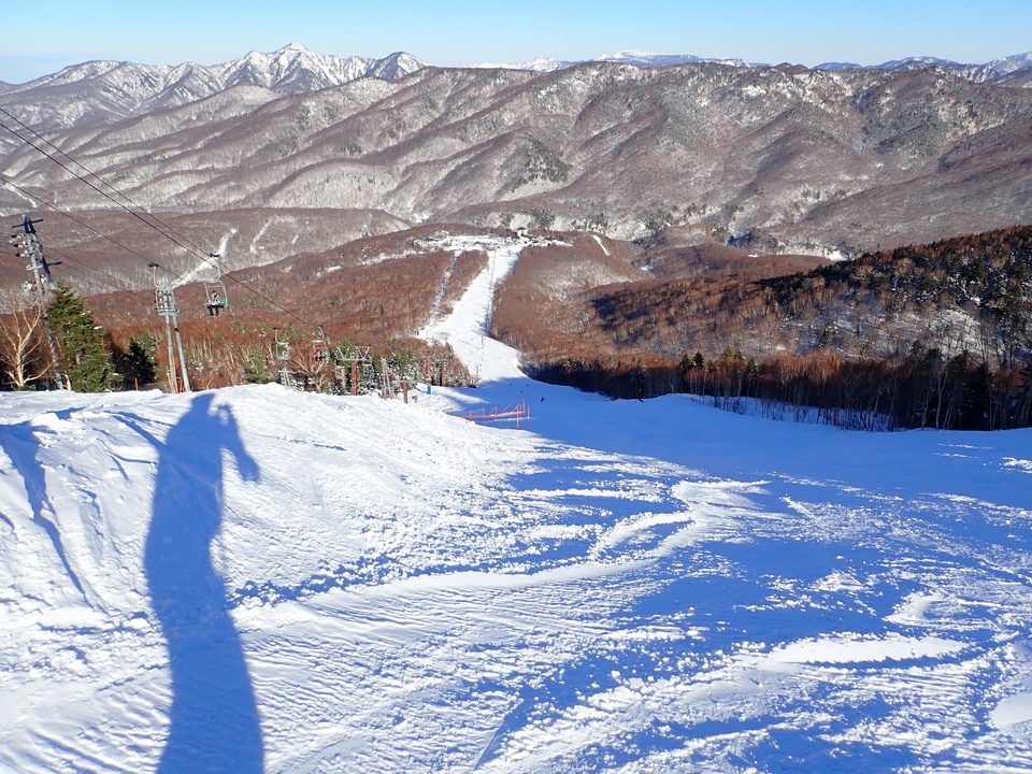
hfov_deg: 69.4
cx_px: 516
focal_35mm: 25
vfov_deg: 54.9
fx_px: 745
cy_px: 387
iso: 100
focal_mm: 4.5
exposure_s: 1/200
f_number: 8
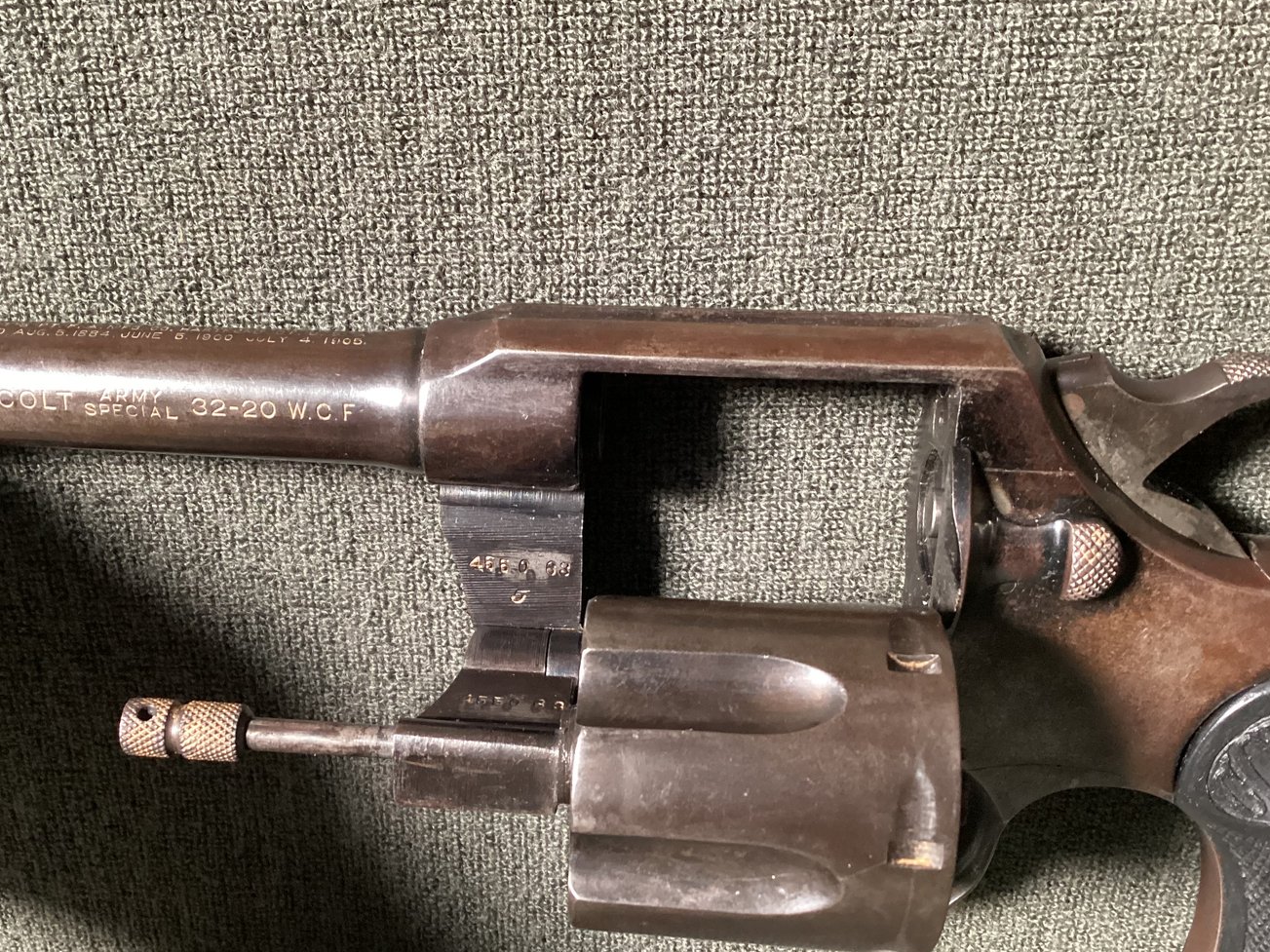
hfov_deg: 51.2
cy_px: 546
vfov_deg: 39.6
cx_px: 550
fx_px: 1321
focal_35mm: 36
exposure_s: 1/30
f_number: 2.4
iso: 320
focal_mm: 3.3
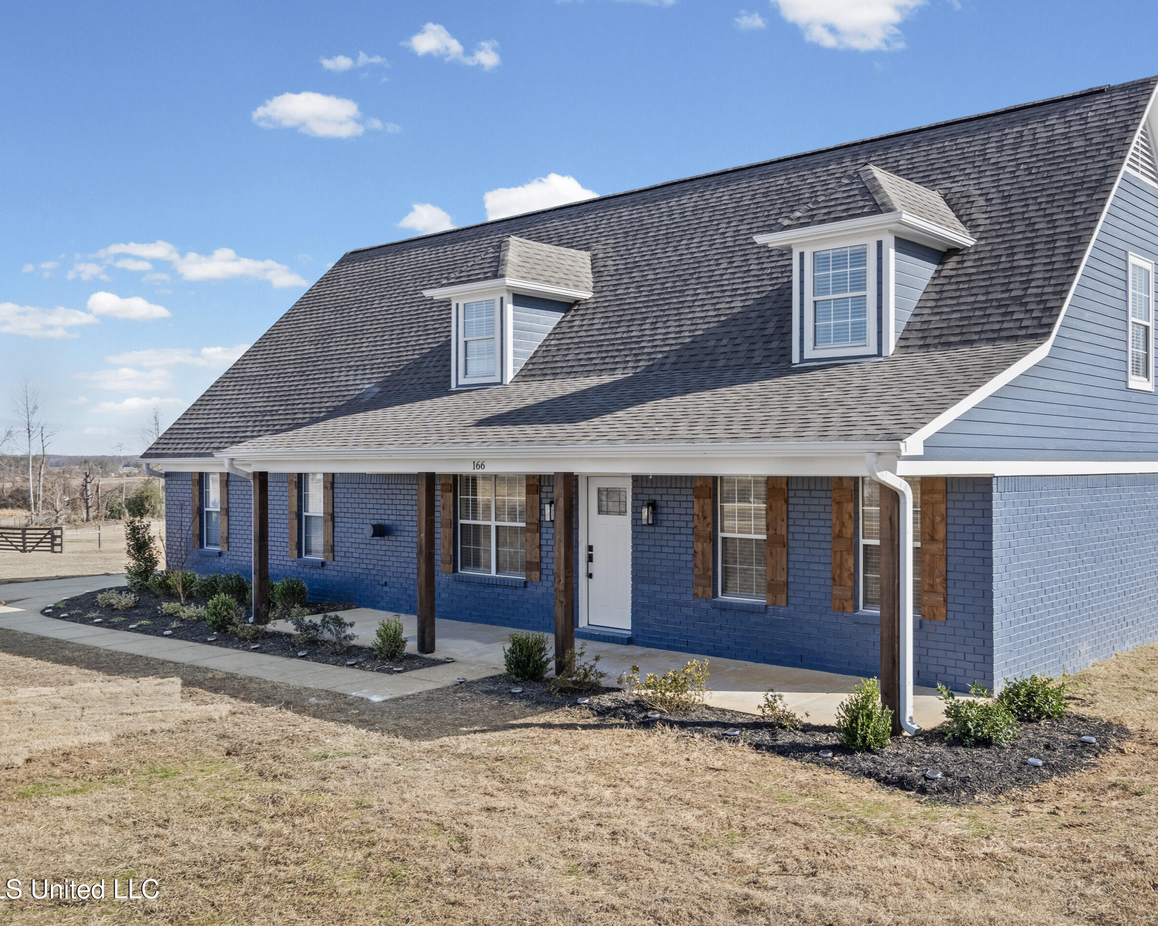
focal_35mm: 32
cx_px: 672
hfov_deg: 55.4
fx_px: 1097
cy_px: 462
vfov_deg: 45.8
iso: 1000
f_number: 9
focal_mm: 28
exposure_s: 1/640
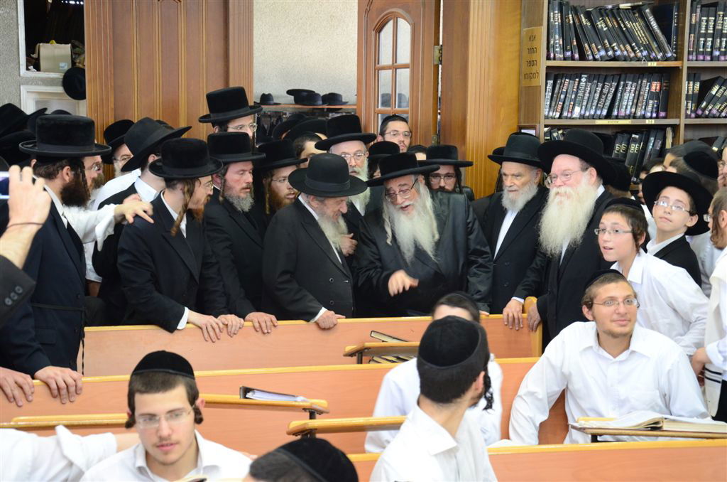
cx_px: 364
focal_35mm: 72
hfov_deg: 28.1
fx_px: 1451
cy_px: 241
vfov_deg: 18.8
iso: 1600
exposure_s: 1/30
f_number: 5.6
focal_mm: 48
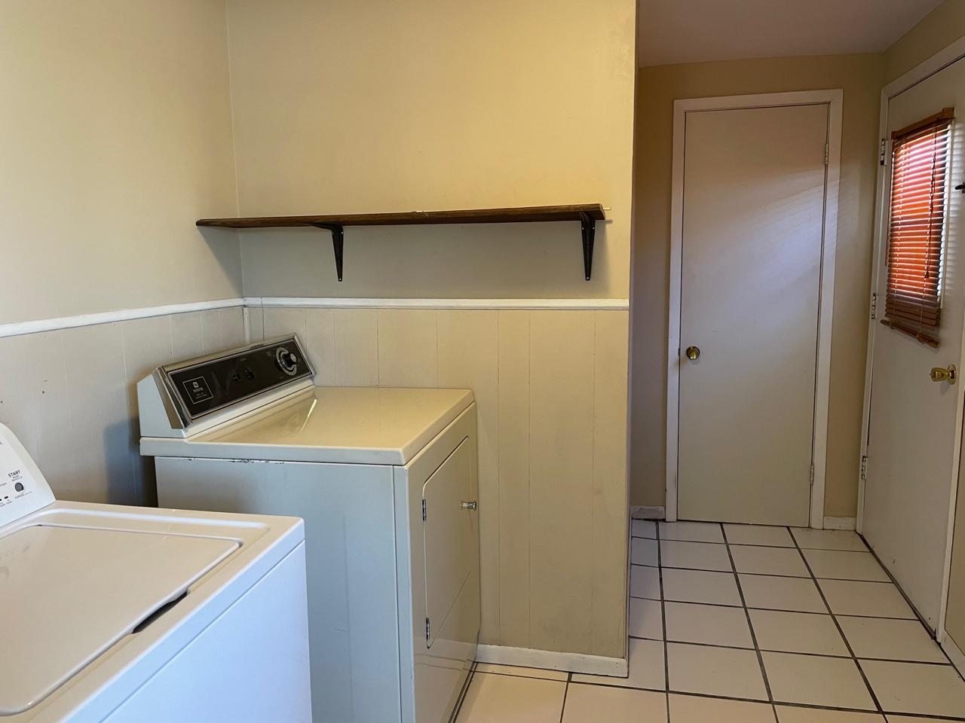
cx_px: 482
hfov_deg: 67.3
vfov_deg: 53.1
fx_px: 725
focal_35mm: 26
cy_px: 362
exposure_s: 1/60
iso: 160
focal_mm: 4.2
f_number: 1.6
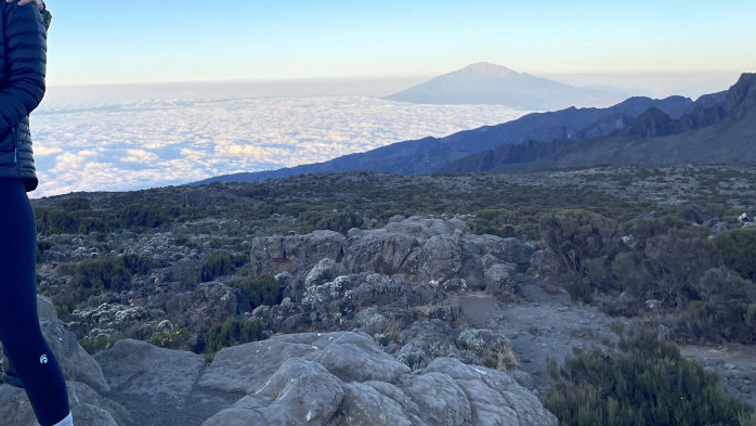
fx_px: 902
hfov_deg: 44.7
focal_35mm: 45
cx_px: 241
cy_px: 21
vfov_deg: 25.5
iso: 32
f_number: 1.6
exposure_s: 1/978
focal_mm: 5.1
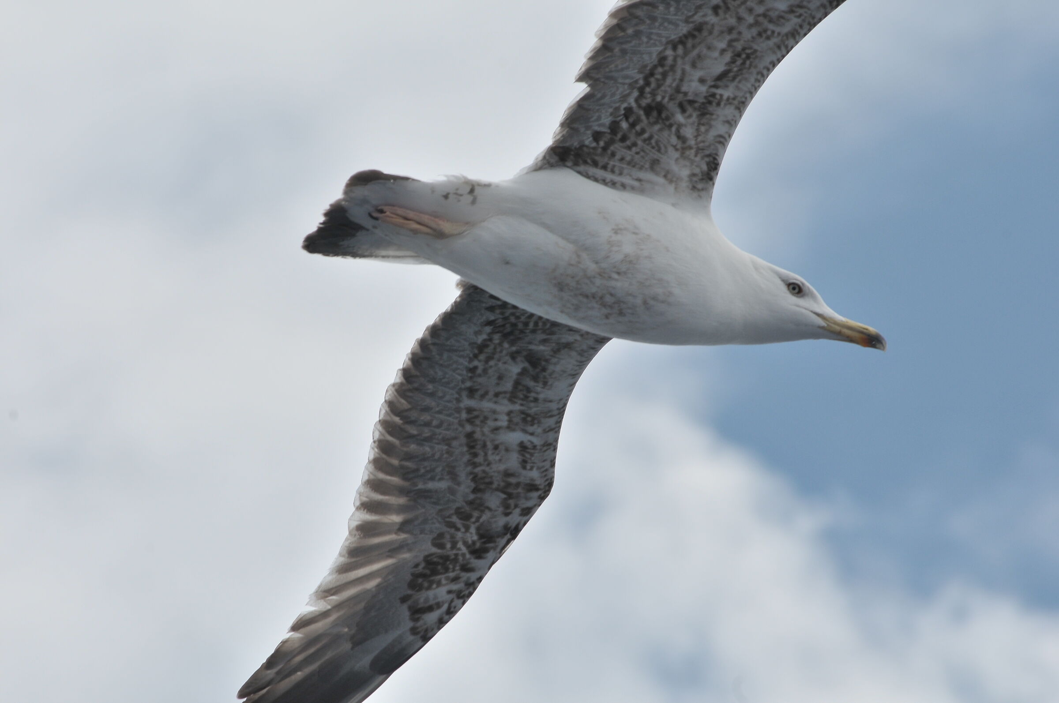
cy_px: 352
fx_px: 9255
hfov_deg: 6.5
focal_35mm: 315
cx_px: 530
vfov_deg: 4.4
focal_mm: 210
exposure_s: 1/640
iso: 200
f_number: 14
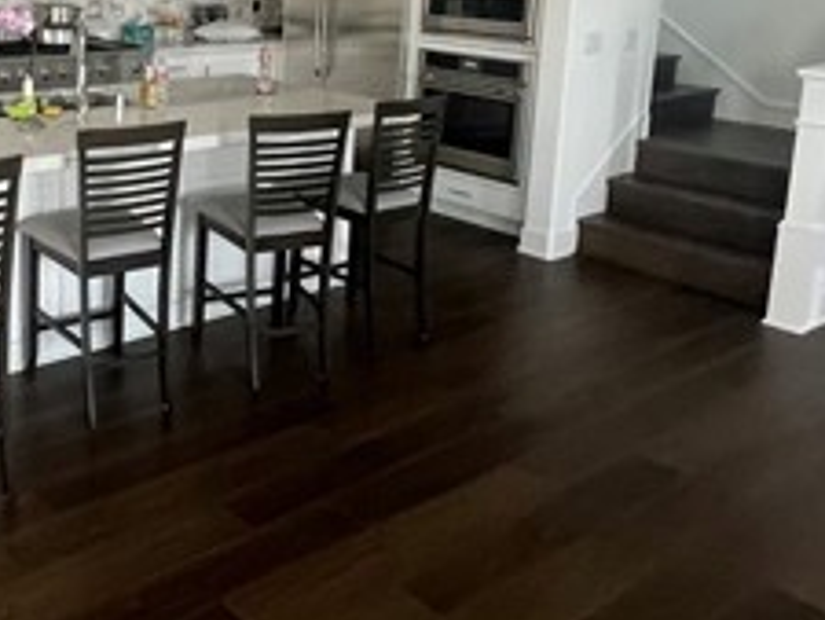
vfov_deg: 37.1
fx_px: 882
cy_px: 106
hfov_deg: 46.5
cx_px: 125
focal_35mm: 37
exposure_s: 1/60
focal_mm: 1.57
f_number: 1.8
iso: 400
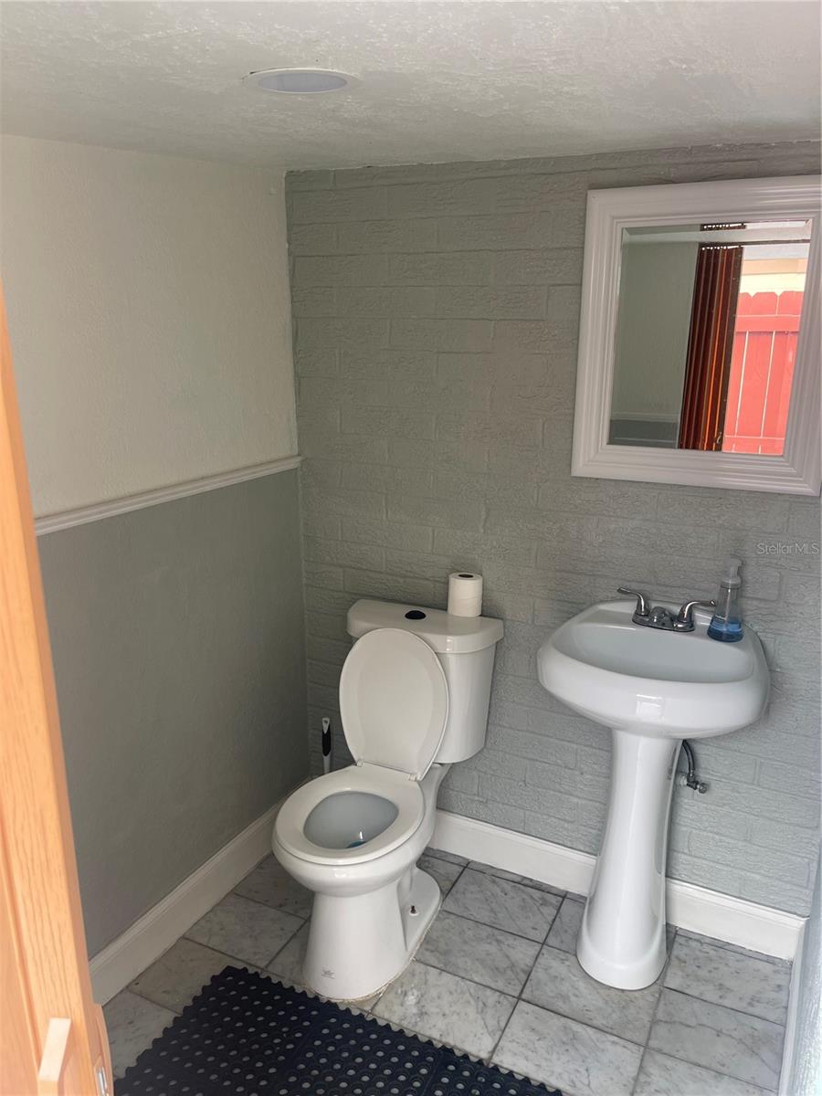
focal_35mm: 26
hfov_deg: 53.1
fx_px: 823
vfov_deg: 67.3
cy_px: 548
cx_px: 411
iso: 40
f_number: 1.6
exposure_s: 1/121
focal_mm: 5.1
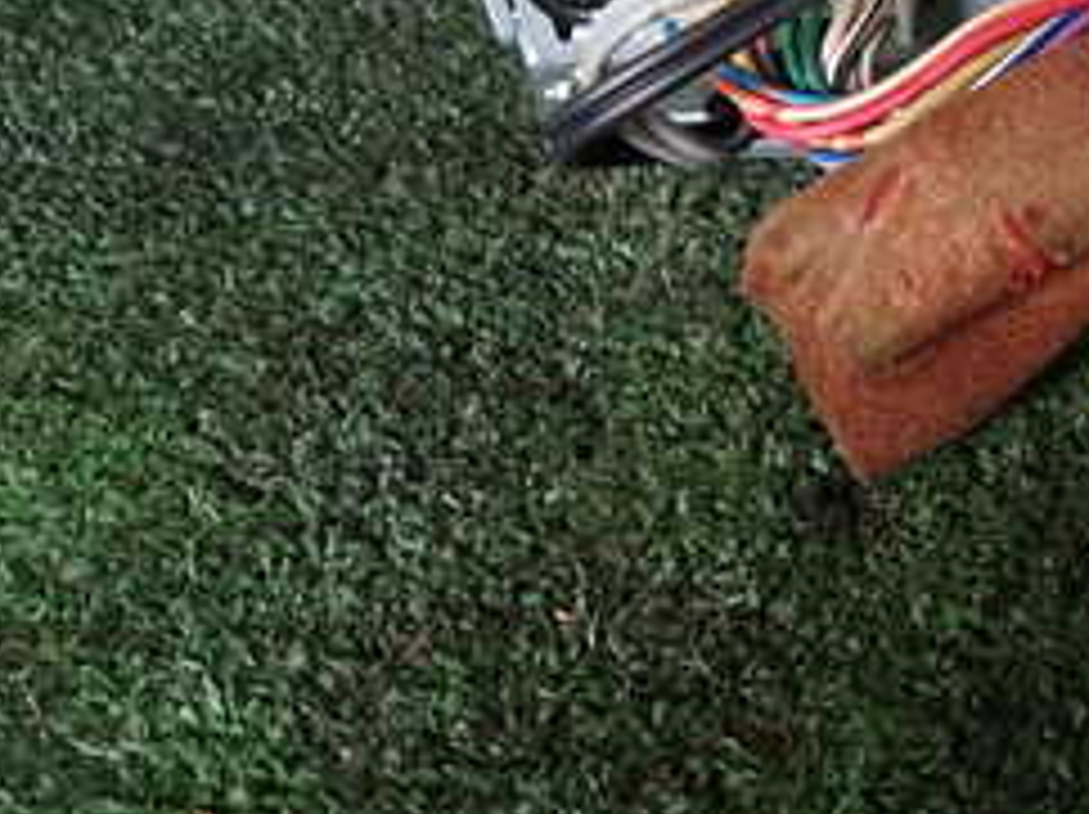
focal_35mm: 62
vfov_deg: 21.9
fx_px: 1949
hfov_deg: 28.3
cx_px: 1206
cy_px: -157
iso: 200
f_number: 2
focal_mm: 4.5
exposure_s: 1/50
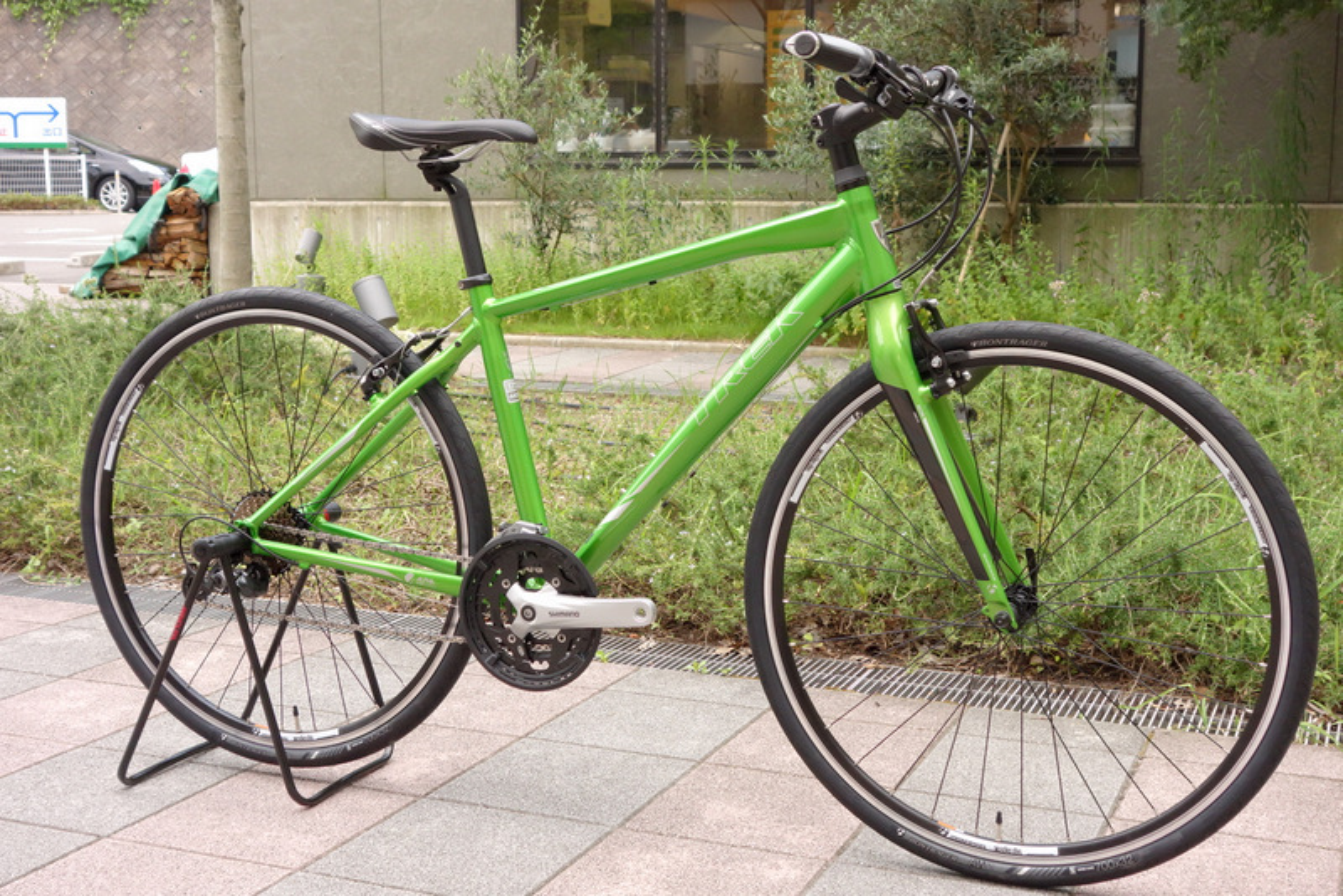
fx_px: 1717
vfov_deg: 29.3
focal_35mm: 46
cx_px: 672
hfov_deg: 42.7
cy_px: 448
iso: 800
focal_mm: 17.18
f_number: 5.6
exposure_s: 1/160
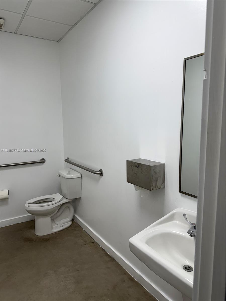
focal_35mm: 24
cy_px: 150
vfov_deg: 71.6
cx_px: 113
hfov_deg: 56.8
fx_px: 209
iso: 50
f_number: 1.78
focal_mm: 6.76
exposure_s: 1/124
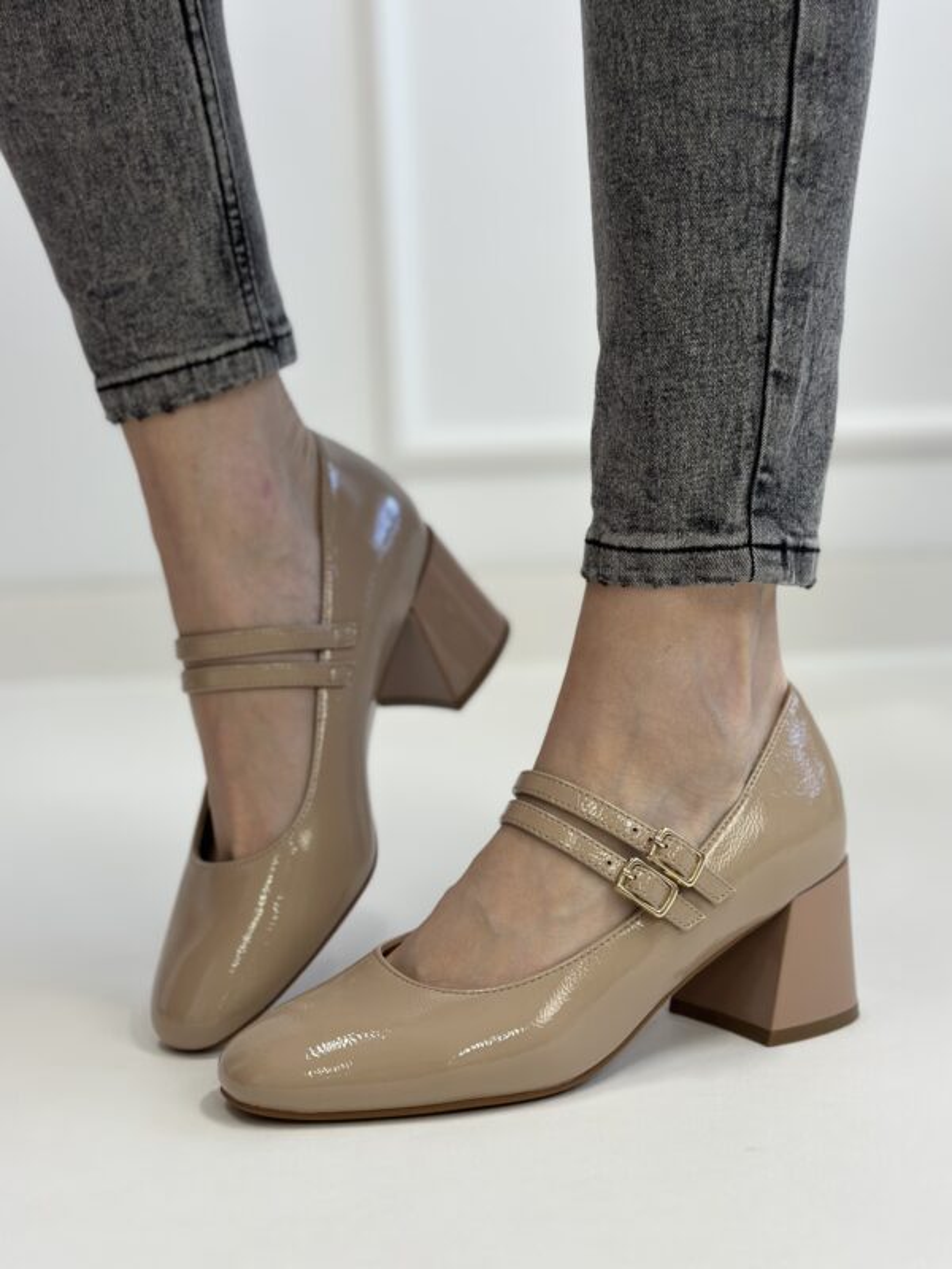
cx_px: 476
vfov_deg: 39.7
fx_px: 1760
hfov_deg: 30.3
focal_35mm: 48
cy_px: 634
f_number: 1.78
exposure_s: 1/100
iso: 100
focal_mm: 6.86
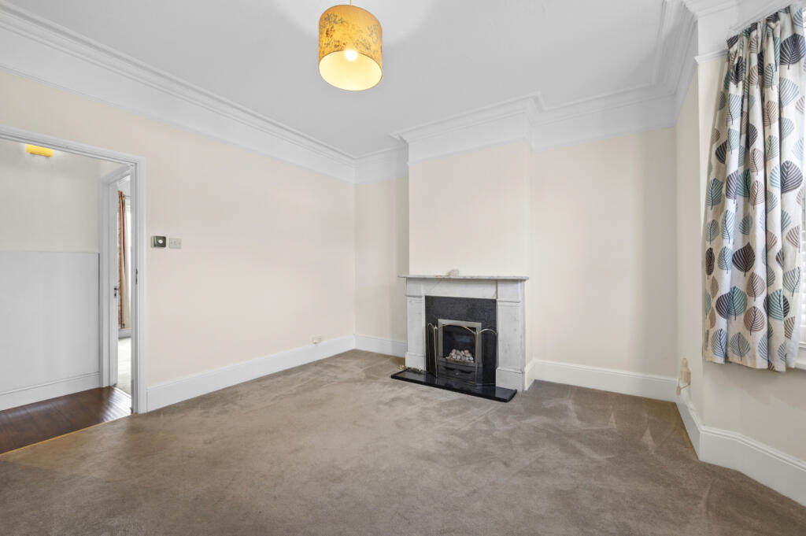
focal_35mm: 14
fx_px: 313
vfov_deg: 81.1
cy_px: 268
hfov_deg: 104.3
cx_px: 403
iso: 200
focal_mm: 14
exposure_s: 1.3
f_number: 16
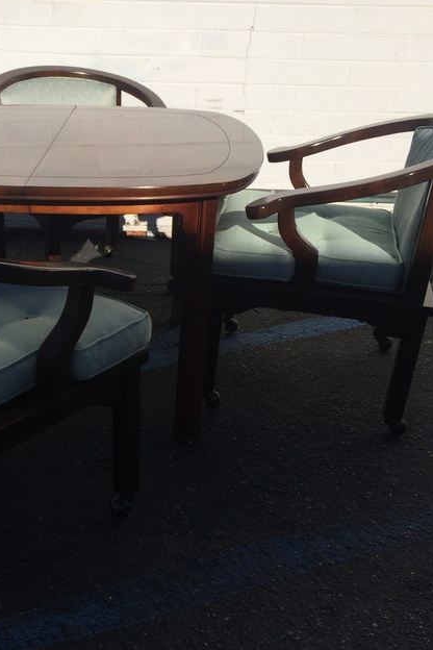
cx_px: 55
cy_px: 327
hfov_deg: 28.8
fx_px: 812
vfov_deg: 43.6
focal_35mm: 45
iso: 40
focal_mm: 4.12
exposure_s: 1/4566
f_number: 2.2
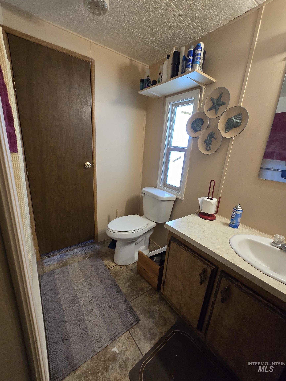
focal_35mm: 13
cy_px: 190
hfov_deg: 89.9
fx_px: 143
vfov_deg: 106.2
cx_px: 143
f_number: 2.2
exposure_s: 1/60
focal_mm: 2.2
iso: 400
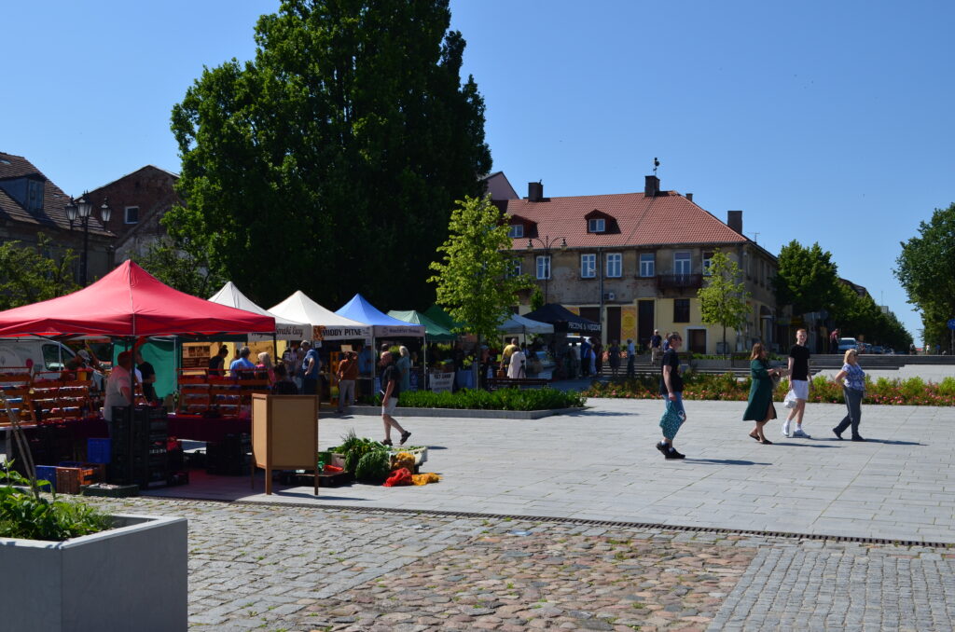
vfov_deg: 34.1
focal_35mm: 39
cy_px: 316
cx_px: 478
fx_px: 1032
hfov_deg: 49.6
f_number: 11
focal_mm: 26
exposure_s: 1/400
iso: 200
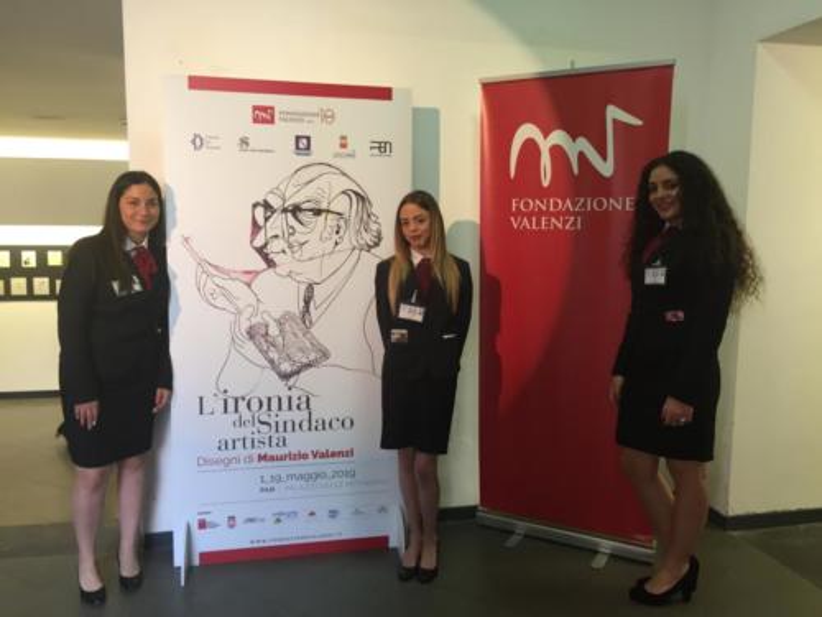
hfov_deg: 61.7
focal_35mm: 29
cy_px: 308
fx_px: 689
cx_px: 411
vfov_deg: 48.2
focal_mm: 4.15
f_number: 2.2
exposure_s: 1/33
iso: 100
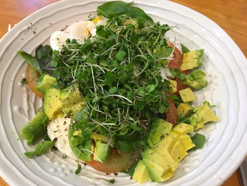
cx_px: 120
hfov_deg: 59.9
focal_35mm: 30
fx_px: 214
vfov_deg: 46.8
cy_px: 95
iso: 100
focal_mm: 4.15
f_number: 2.2
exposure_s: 1/15
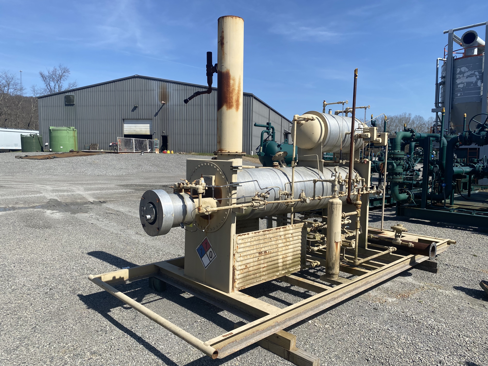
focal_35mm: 26
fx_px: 367
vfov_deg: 53.1
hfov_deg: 67.3
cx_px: 244
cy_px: 183
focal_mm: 4.25
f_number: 1.8
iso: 32
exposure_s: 1/3401
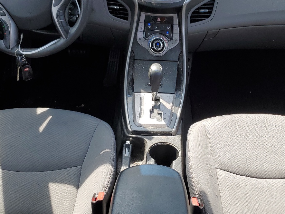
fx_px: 387
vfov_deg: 30.8
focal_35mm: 47
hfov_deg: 40.3
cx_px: 164
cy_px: 92
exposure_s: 1/526
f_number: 1.5
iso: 50
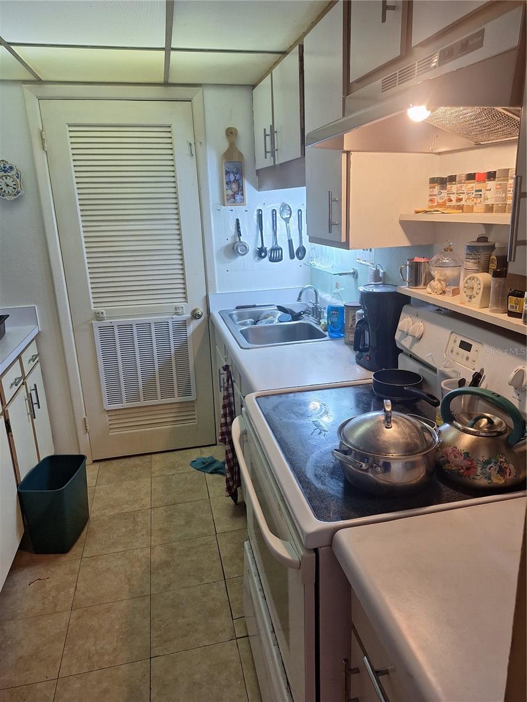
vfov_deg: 73.9
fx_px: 467
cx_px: 264
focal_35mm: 23
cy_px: 351
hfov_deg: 58.9
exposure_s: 1/40
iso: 64
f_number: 1.8
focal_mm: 5.54
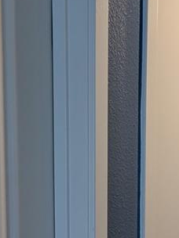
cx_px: 268
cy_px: 295
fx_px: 655
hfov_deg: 14.5
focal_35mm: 95
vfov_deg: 19.3
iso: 192
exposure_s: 1/120
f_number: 1.68
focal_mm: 6.9
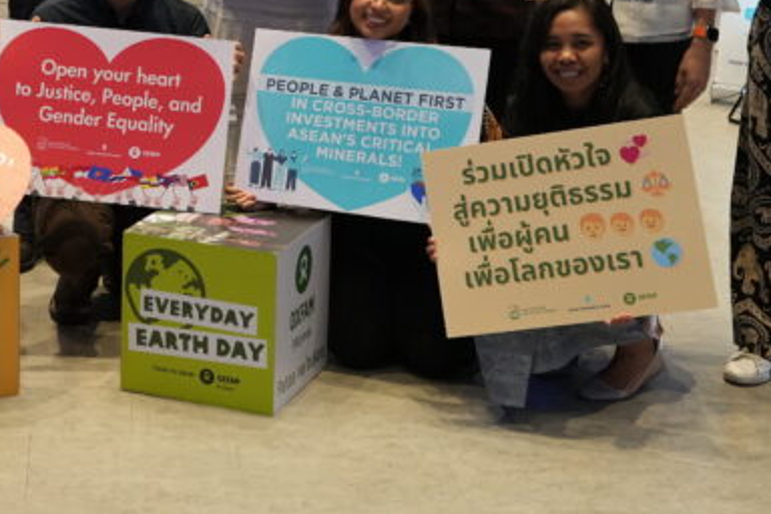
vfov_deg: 13.9
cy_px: -83
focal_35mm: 96
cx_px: 64
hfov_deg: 20.8
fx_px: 2056
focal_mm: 36
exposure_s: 1/60
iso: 3200
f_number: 7.1
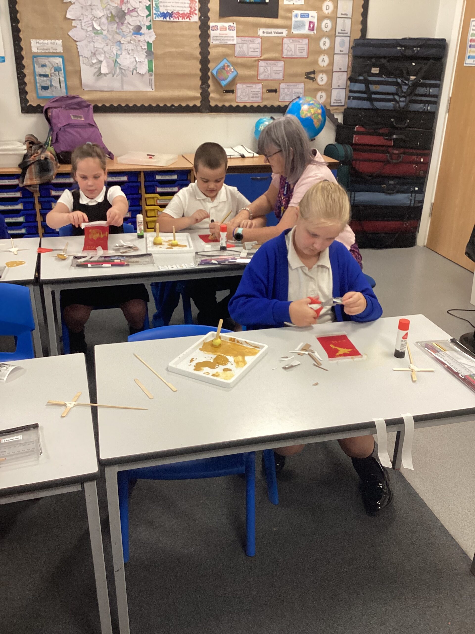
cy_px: 317
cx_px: 238
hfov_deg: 45.4
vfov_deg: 58.4
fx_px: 567
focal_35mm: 31
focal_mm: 3.3
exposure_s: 1/60
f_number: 2.4
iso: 160
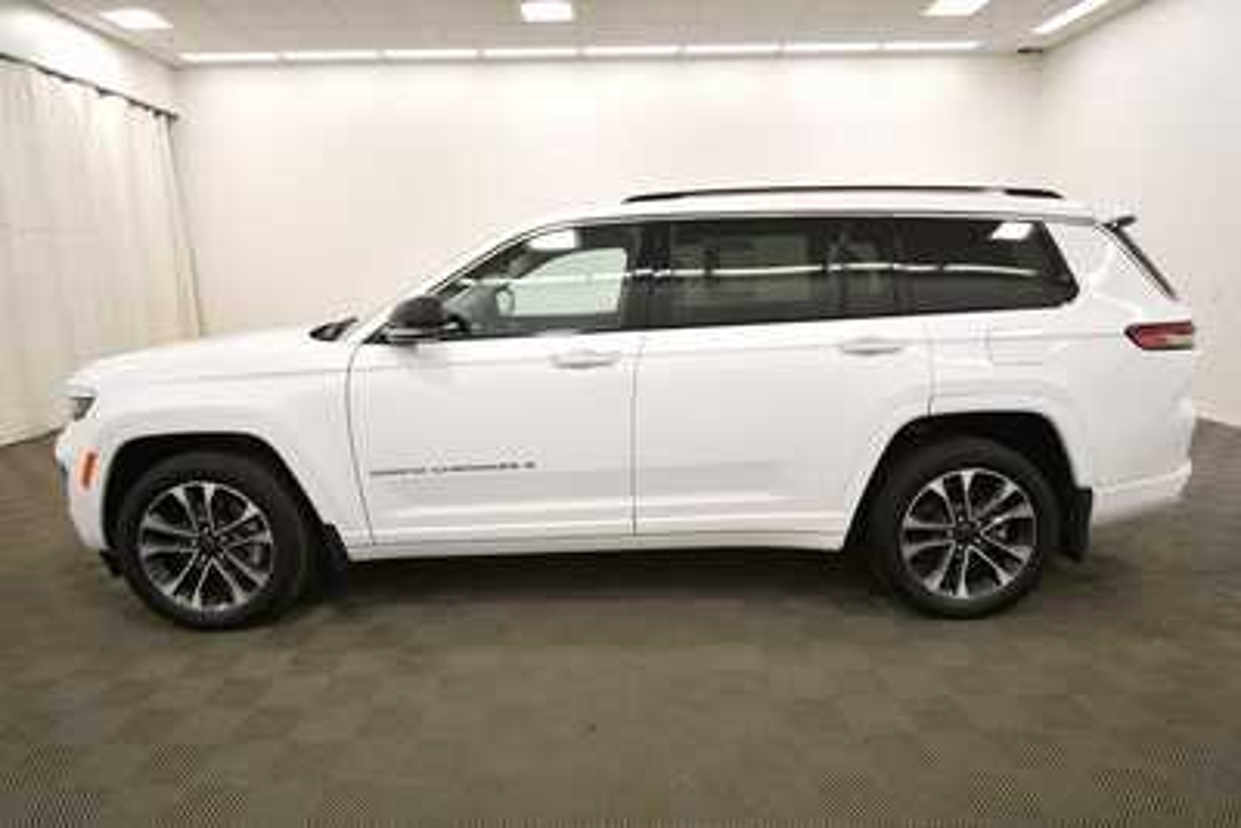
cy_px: 414
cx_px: 620
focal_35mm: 21
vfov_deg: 59.5
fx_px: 724
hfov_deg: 81.2
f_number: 5
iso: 720
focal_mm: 14
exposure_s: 1/250
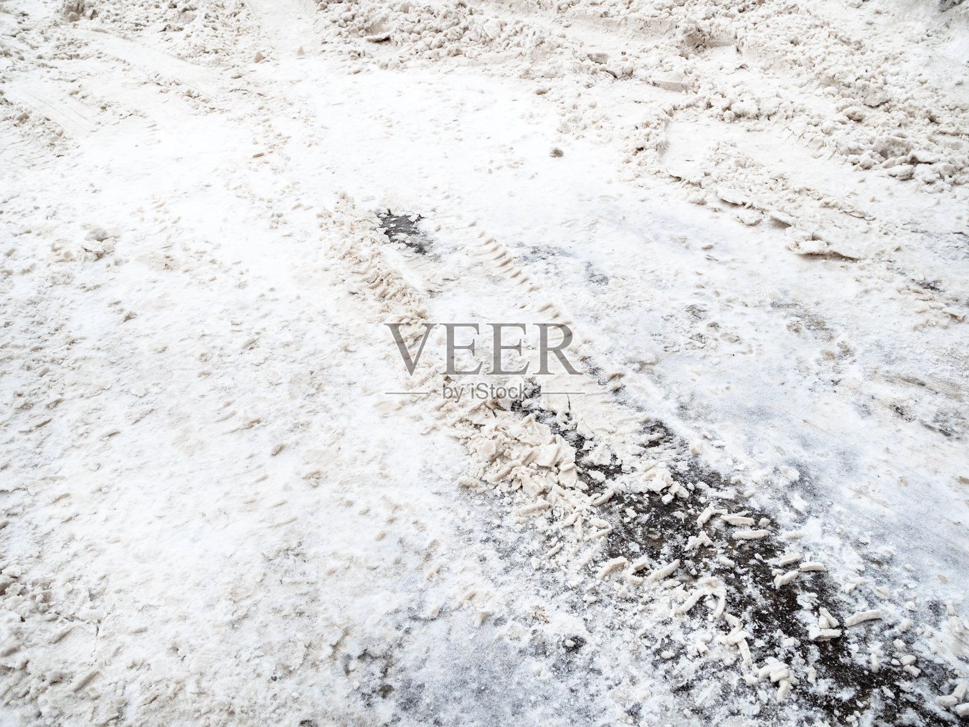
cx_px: 484
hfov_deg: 60.0
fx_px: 840
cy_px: 364
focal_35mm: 30
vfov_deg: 46.8
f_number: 7.1
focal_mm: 15
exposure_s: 1/500
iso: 200
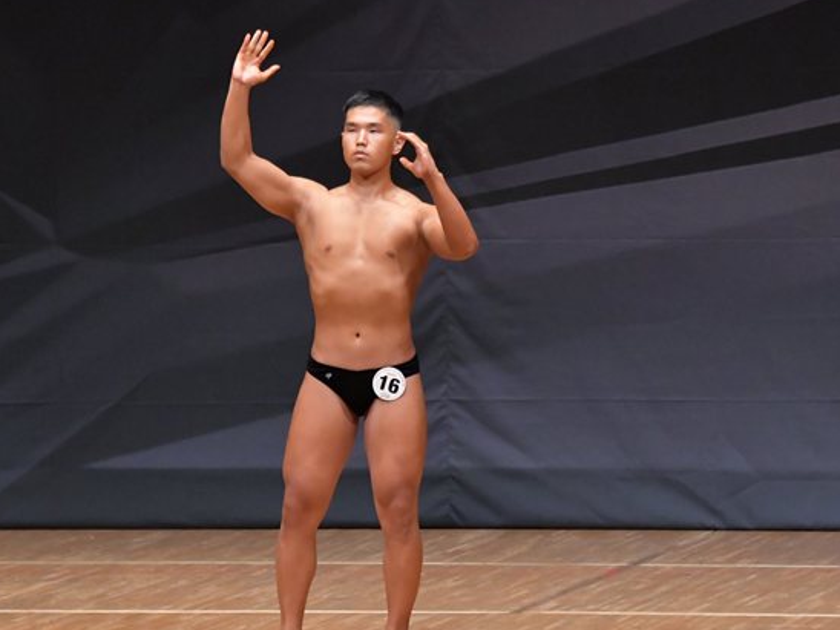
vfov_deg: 4.9
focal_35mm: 306
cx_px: 359
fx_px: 7425
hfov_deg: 6.5
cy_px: 326
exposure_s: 1/400
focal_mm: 150
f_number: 5.6
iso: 6400
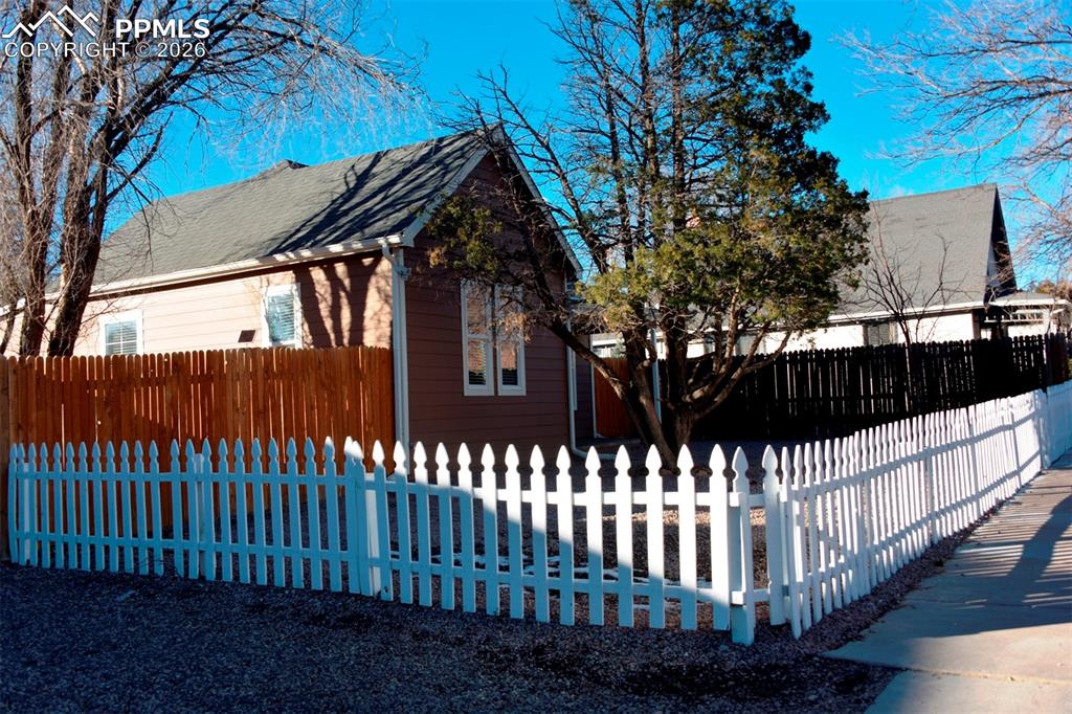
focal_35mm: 35
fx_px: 1042
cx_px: 536
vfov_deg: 37.8
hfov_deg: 54.4
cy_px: 357
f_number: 7.1
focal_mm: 35
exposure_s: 1/200
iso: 100
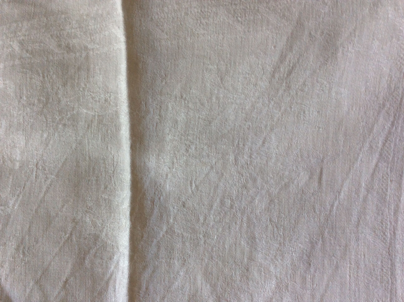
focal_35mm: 32
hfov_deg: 56.9
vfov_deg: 44.1
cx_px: 202
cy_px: 151
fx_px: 373
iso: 50
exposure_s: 1/25
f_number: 2.4
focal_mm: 3.3
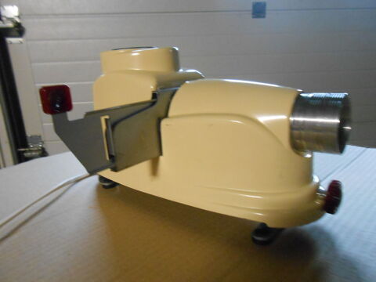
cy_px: 141
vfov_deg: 53.1
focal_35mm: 26
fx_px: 282
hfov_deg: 67.3
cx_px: 188
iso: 800
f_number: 3.5
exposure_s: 1/10
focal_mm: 4.6
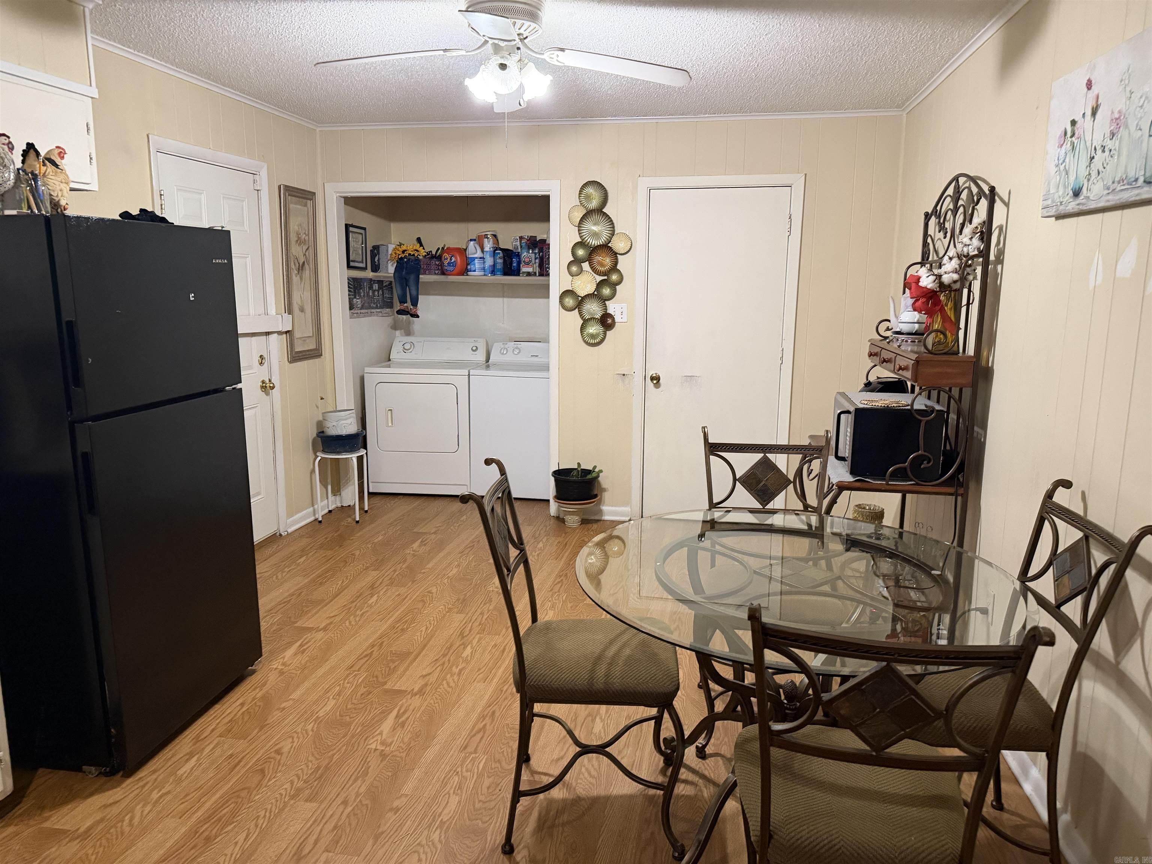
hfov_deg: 71.6
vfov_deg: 56.8
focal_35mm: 24
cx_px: 576
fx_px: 799
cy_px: 432
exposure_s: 1/60
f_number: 1.78
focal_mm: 6.76
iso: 500
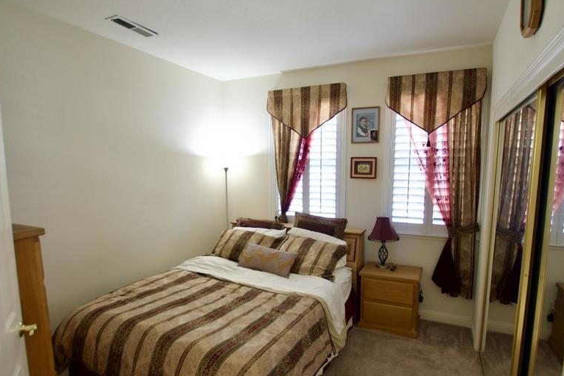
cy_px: 208
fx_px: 313
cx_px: 285
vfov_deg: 61.8
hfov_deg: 84.0
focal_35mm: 20
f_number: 3.5
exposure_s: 1/13
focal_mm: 10
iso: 100
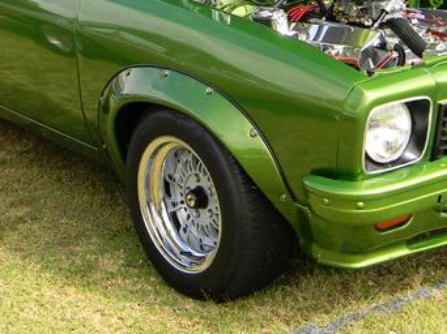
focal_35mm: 96
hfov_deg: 20.4
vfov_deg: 15.1
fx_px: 1239
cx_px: 251
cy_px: -9
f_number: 3.8
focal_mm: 7.3
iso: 80
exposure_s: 1/283
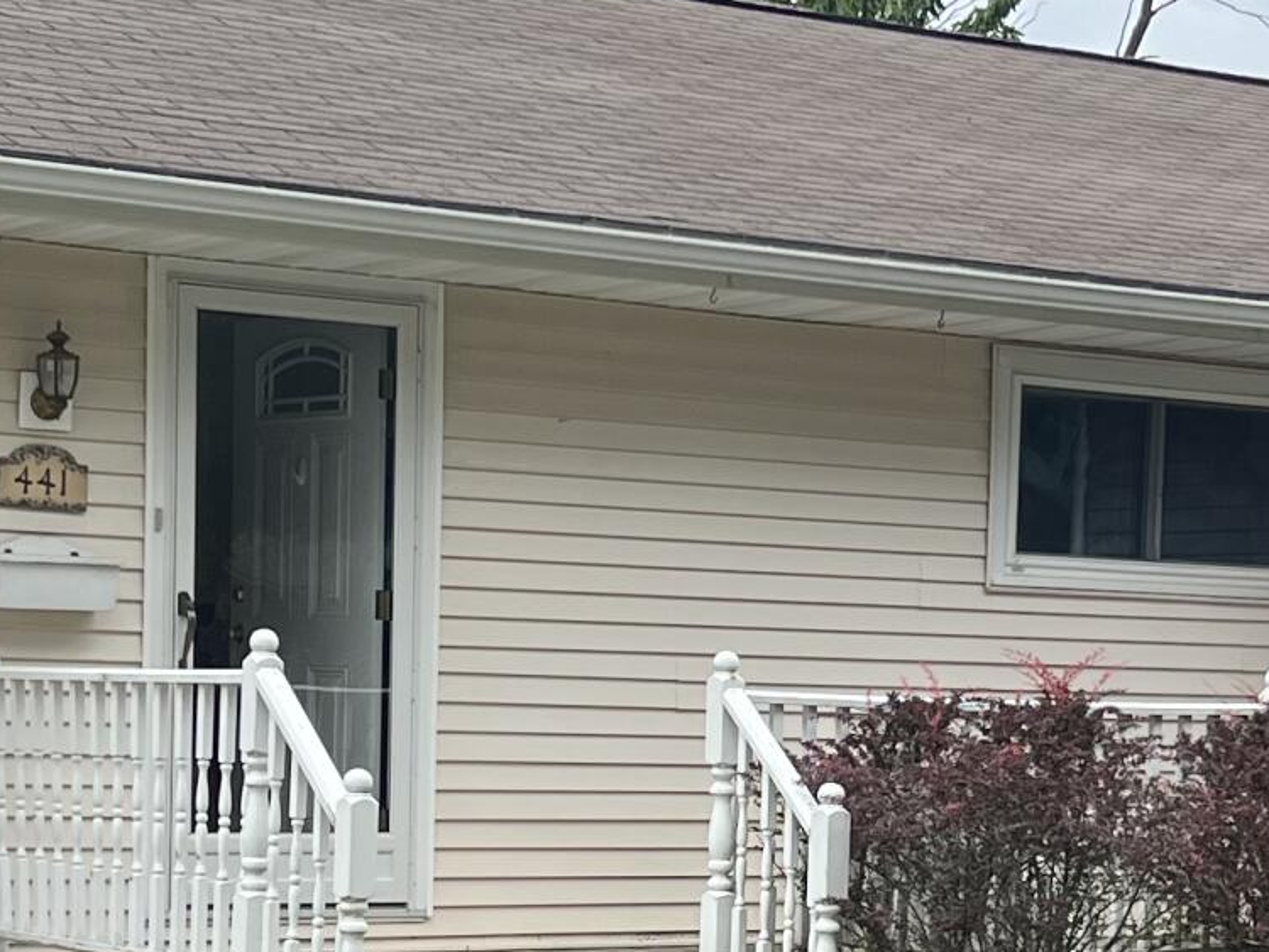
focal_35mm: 104
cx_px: 763
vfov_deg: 14.1
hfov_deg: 18.9
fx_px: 3814
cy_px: 832
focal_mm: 5.7
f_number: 1.5
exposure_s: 1/3460
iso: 50
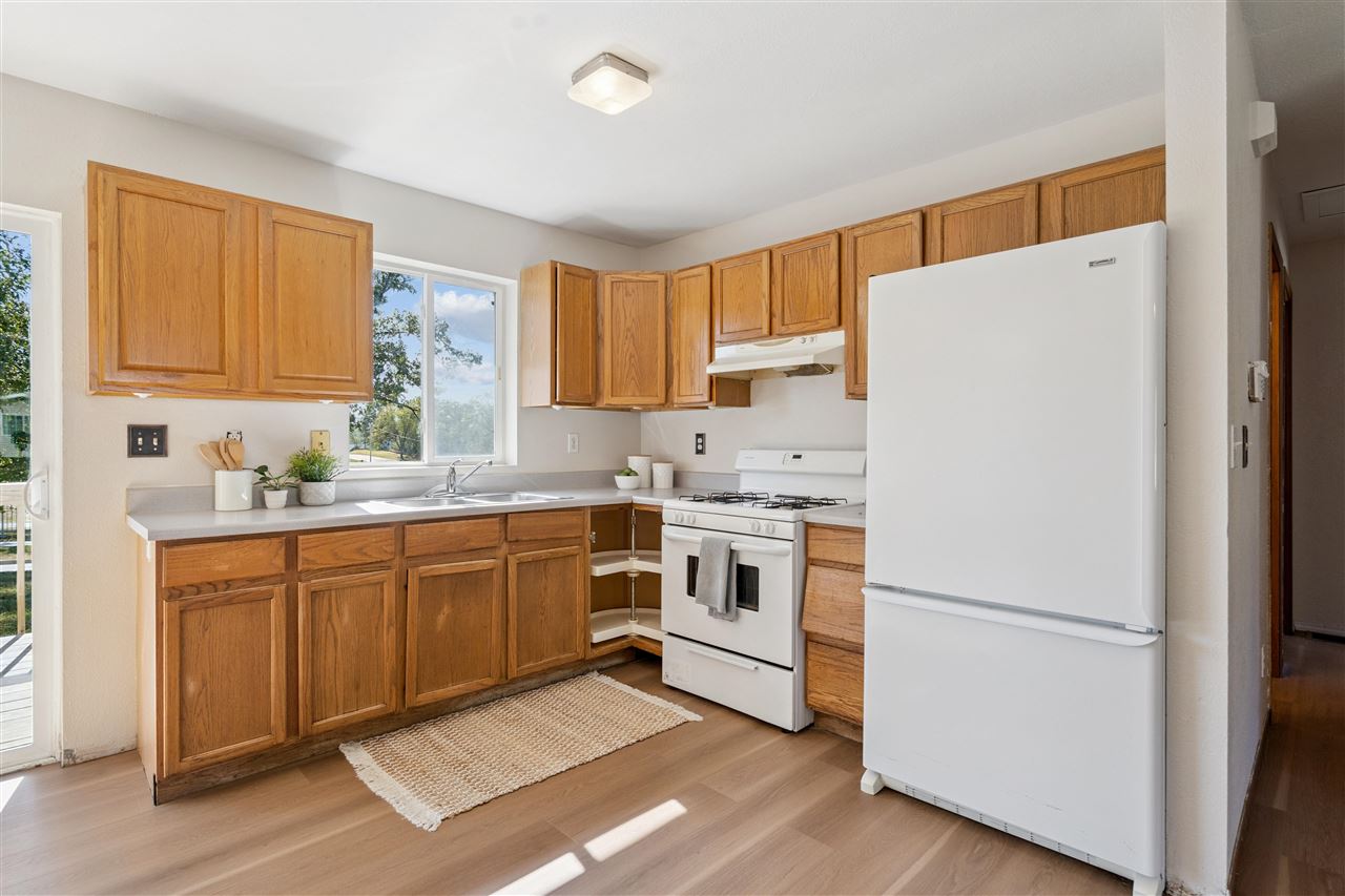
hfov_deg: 93.3
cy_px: 448
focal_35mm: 17
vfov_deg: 70.4
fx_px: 635
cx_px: 672
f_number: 8
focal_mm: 17
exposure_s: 1/80
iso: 400
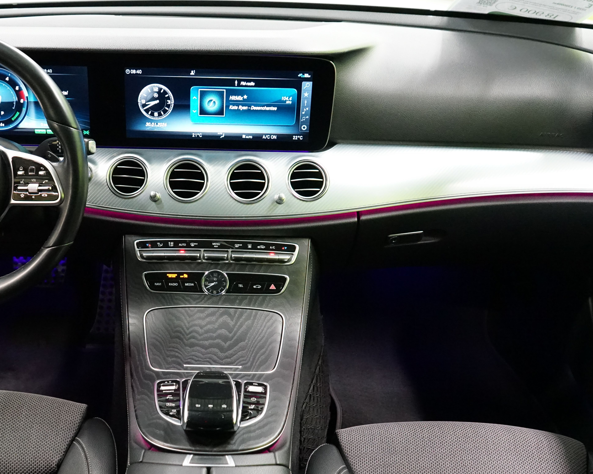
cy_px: 293
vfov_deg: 36.3
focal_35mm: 41
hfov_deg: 44.3
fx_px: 719
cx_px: 213
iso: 6400
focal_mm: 28
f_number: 5
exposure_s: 1/60
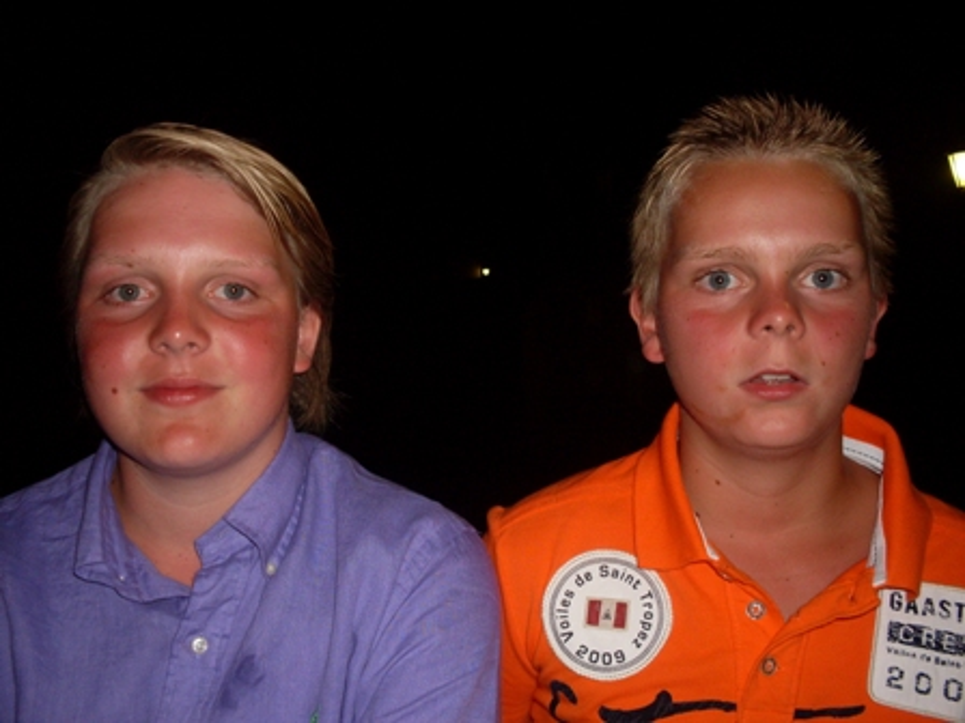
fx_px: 1059
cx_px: 482
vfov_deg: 37.7
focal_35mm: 38
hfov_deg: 49.0
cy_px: 362
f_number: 2.8
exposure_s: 1/45
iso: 100
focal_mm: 6.3
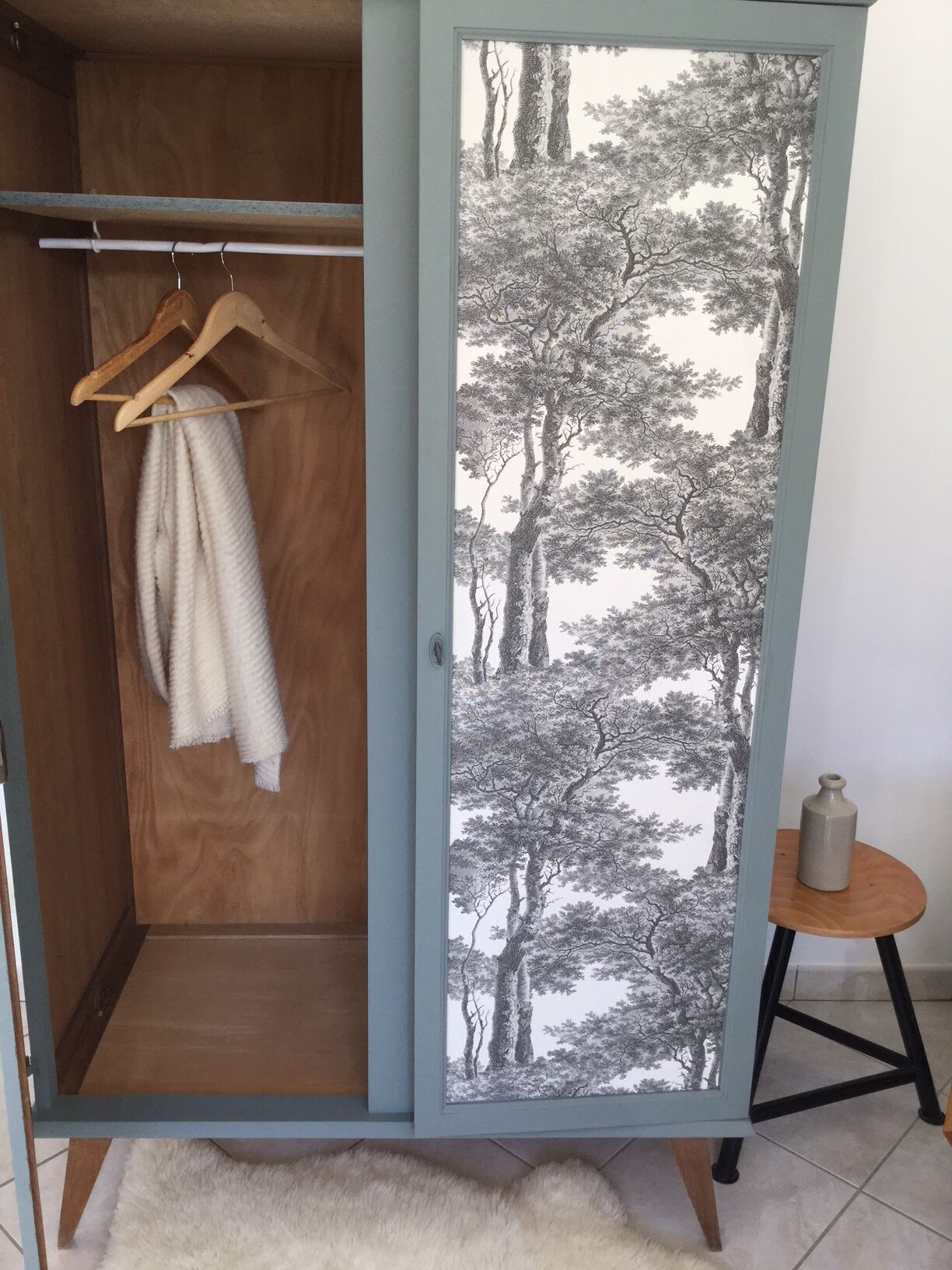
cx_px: 476
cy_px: 635
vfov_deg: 58.4
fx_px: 1137
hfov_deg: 45.4
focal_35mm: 31
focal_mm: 3.3
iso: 40
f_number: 2.4
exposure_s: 1/100
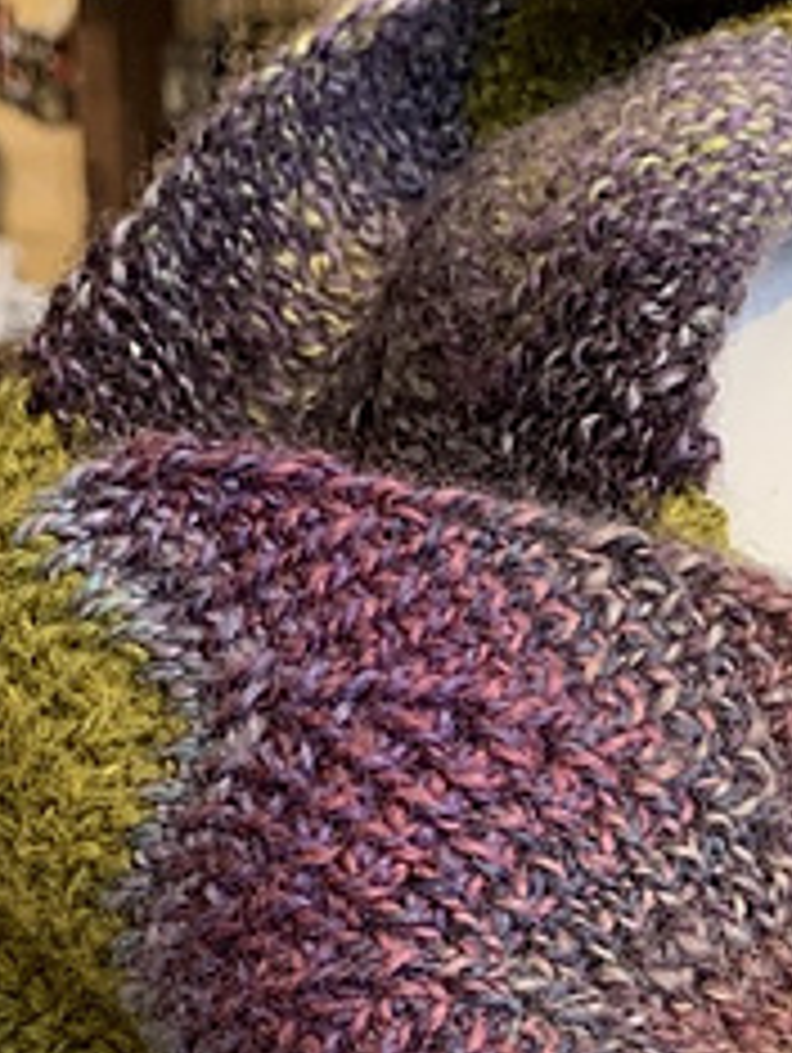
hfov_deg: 19.7
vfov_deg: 25.5
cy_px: 1138
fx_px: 2162
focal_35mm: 71
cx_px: 922
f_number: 1.8
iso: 125
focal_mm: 4.25
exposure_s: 1/60
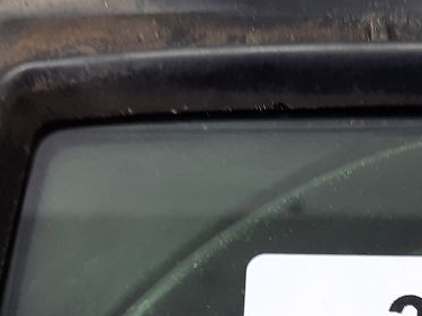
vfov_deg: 17.5
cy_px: 386
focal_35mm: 80
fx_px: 975
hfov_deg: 23.3
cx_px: 433
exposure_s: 1/50
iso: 80
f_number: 2
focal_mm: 4.6
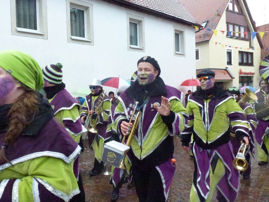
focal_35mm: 30
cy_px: 101
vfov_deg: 46.8
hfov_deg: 60.0
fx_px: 233
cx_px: 134
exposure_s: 1/500
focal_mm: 5.4
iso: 1600
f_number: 4
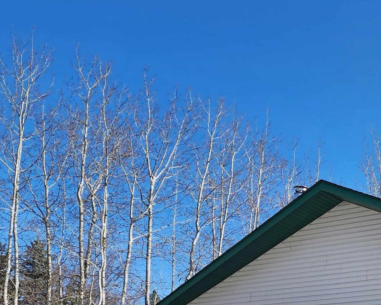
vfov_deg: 25.4
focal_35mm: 57
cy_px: 301
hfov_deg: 29.9
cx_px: 412
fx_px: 643
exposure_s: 1/976
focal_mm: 6.4
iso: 12
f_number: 1.8
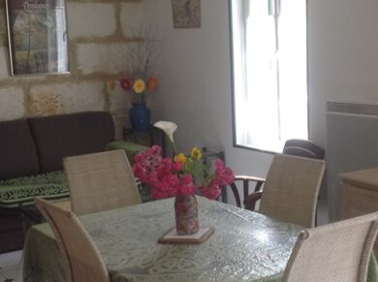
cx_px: 240
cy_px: 170
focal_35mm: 69
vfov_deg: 21.2
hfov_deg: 28.1
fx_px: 752
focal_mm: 4.28
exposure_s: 1/60
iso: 50
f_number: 2.4
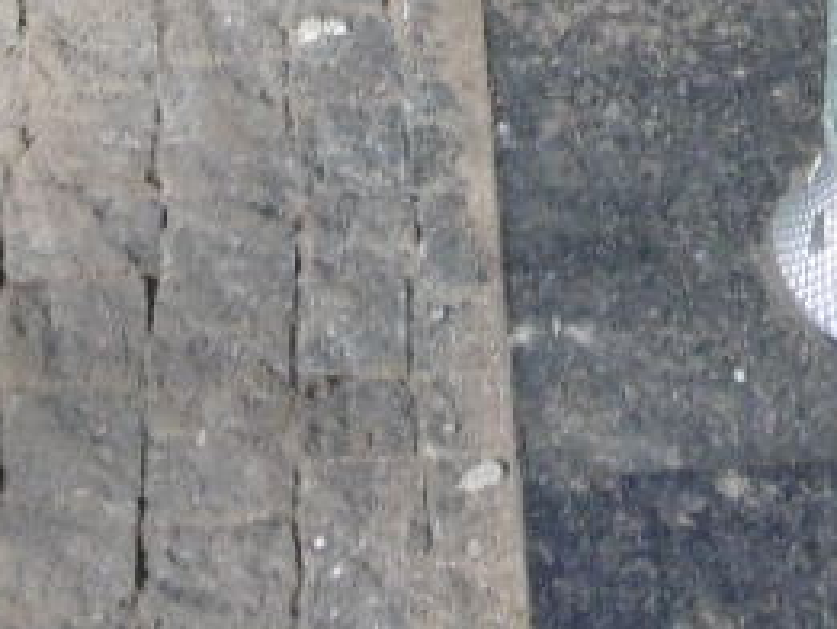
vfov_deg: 6.8
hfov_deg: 10.5
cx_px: 744
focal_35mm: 188
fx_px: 4548
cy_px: -1569
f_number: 3.1
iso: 100
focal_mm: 4.3
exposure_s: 1/640
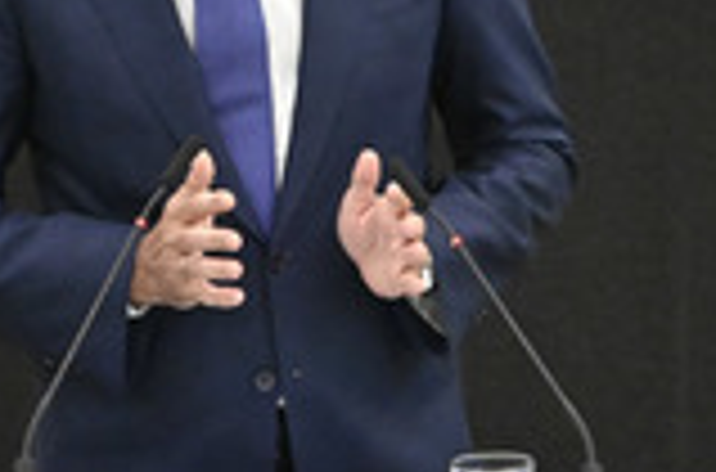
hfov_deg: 1.2
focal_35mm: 1707
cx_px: 390
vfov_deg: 0.8
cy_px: 126
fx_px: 33849
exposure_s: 1/640
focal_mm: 600
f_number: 6.3
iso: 10000
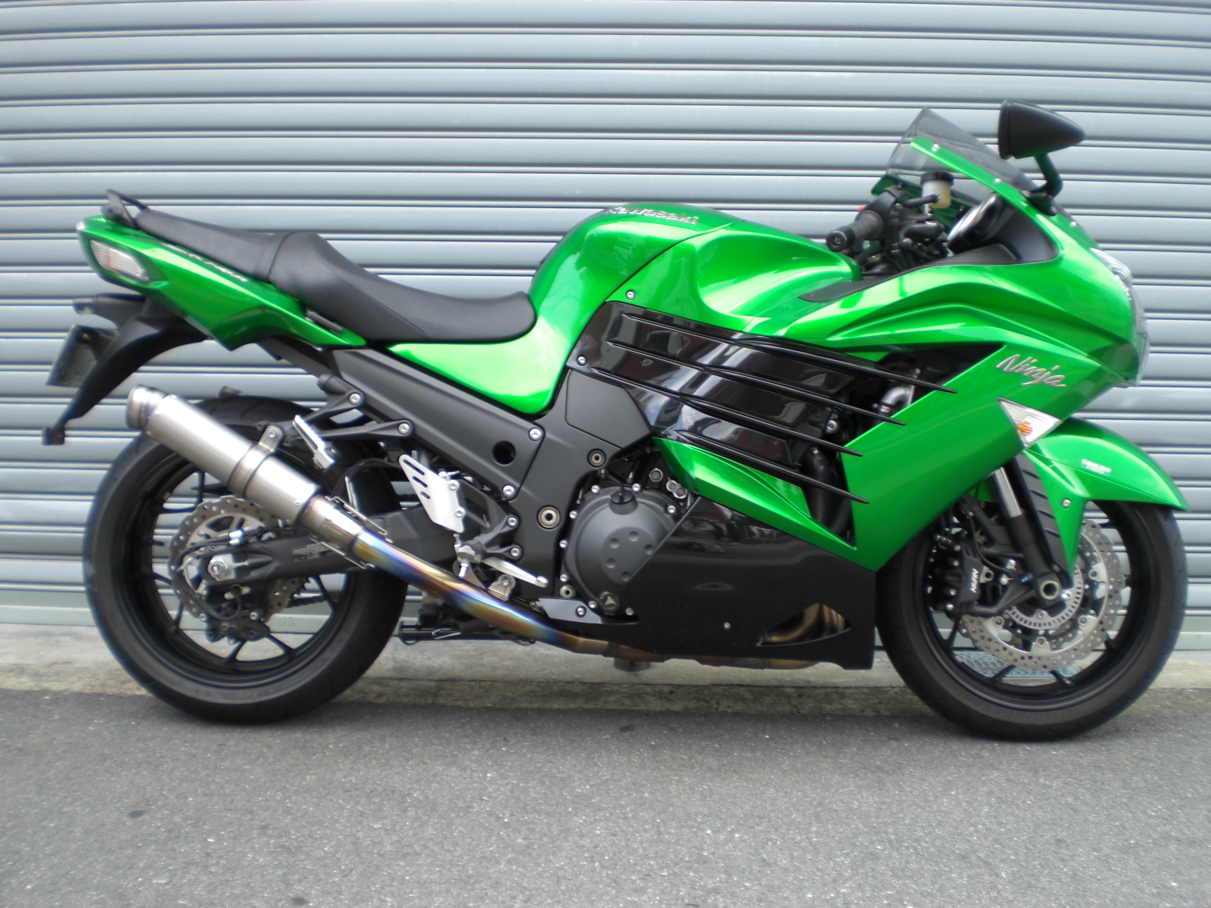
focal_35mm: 38
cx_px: 606
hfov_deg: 49.0
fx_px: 1329
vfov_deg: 37.7
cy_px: 454
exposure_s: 1/80
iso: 50
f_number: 3.1
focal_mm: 6.3
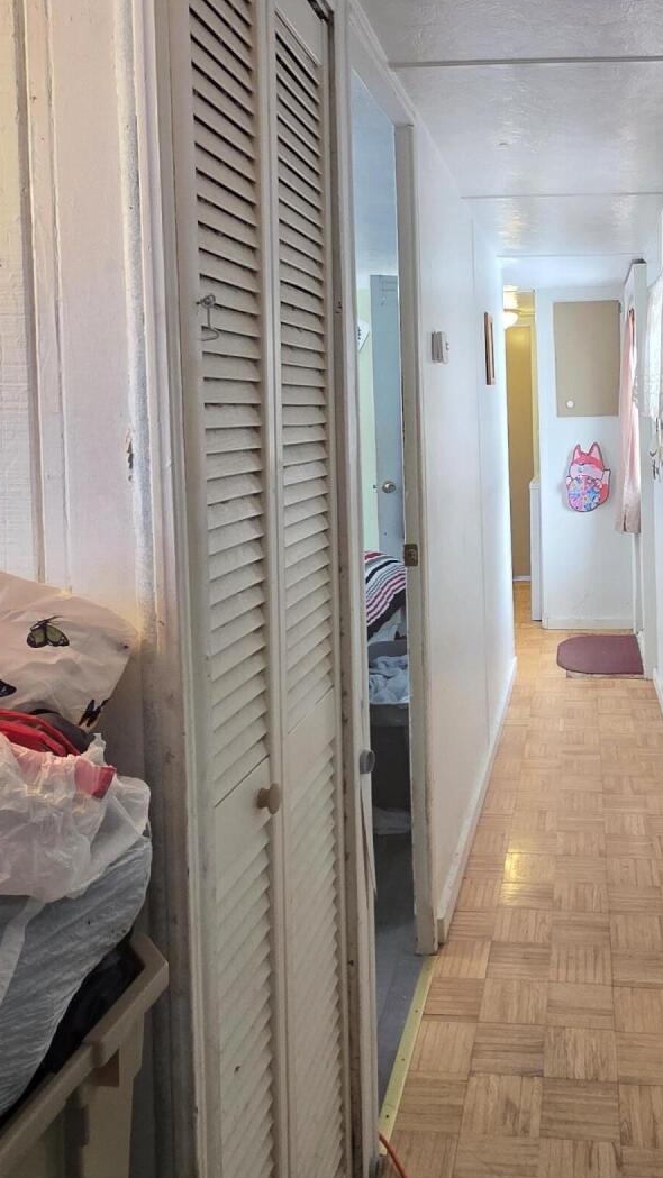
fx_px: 844
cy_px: 448
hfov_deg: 41.4
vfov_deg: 68.9
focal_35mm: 27
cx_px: 510
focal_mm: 2.2
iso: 250
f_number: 1.9
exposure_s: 1/60
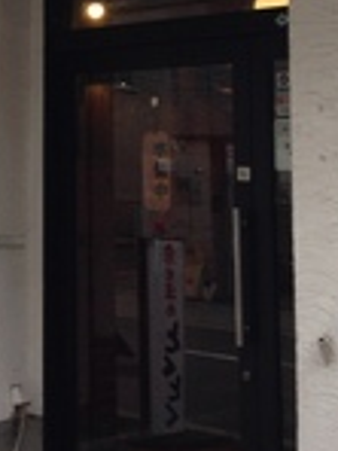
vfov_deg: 21.6
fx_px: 1159
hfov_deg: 15.8
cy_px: 70
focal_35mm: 89
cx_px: -97
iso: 80
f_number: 2.4
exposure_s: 1/120
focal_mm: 4.12
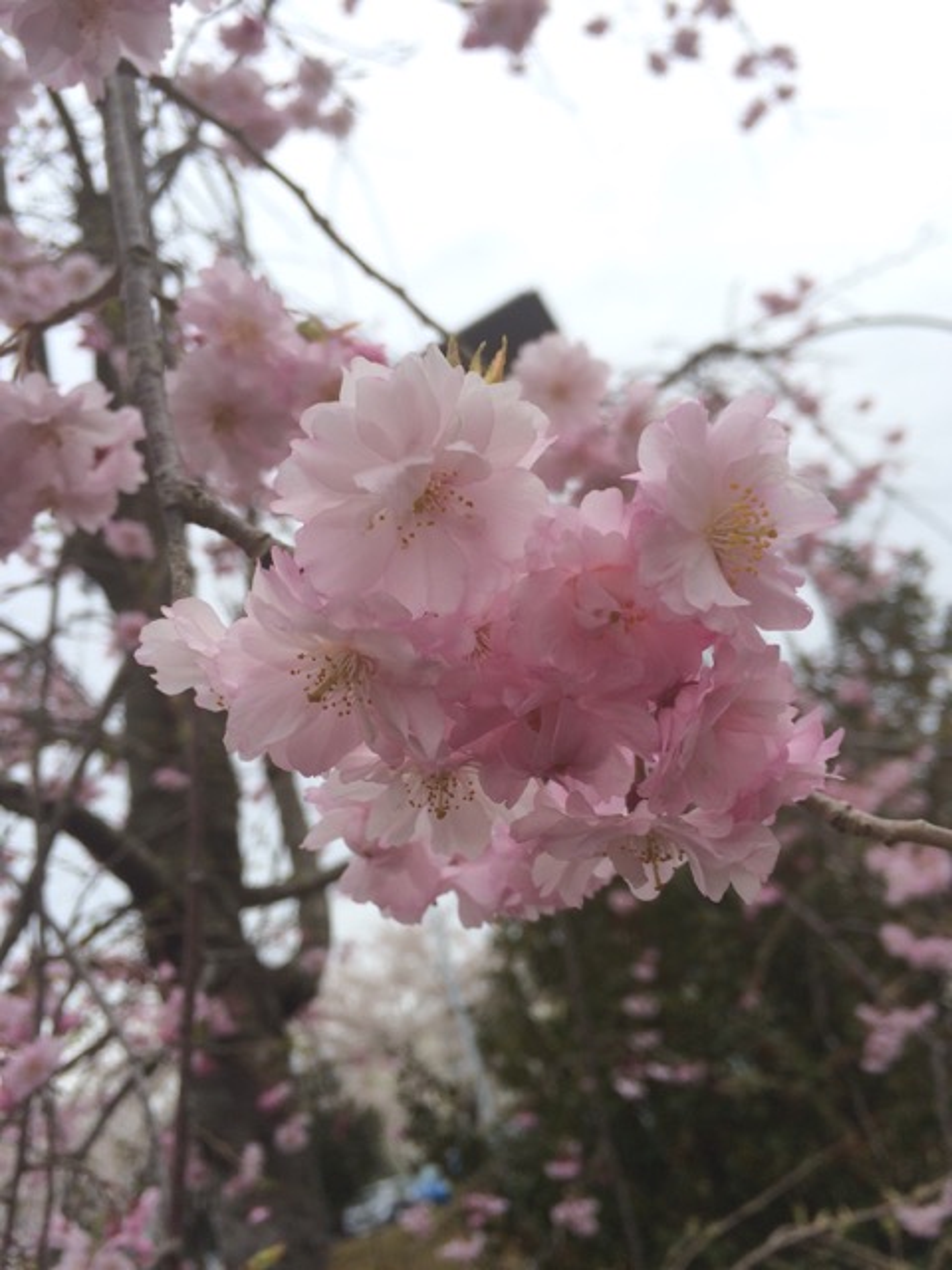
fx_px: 1063
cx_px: 476
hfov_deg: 48.2
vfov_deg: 61.7
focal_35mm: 29
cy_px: 635
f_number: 2.2
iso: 32
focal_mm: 4.15
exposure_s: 1/391
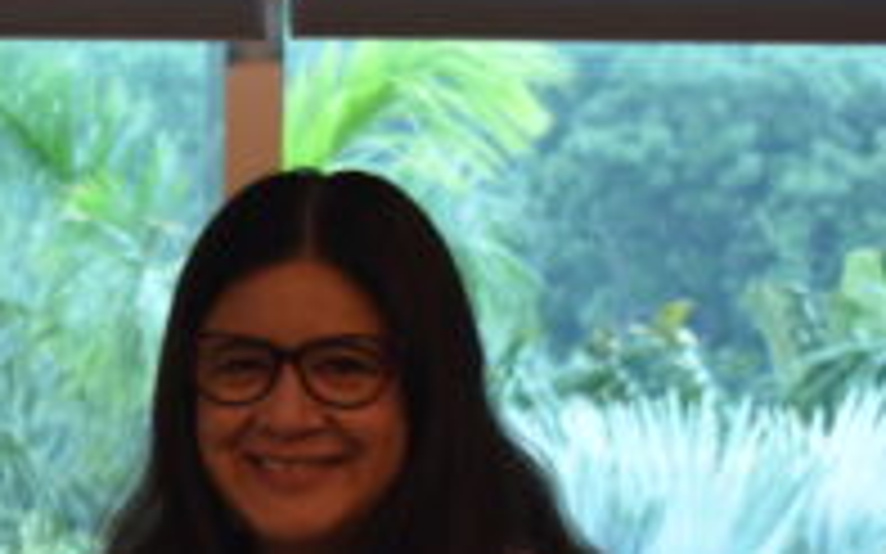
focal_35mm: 226
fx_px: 5456
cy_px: 653
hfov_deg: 8.9
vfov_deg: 5.8
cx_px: -666
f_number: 4.8
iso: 400
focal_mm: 38
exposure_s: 1/30
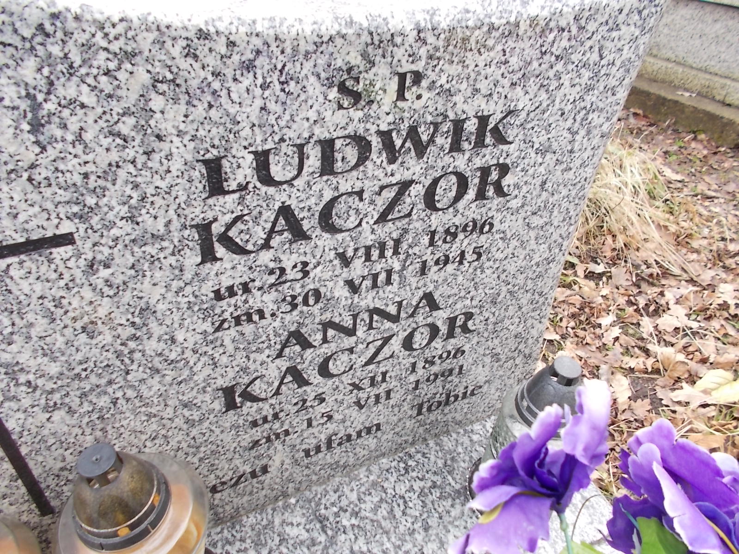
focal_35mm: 26
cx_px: 370
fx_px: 555
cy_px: 277
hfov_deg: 67.3
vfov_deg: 53.1
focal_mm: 4.6
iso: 80
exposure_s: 1/30
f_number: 3.2
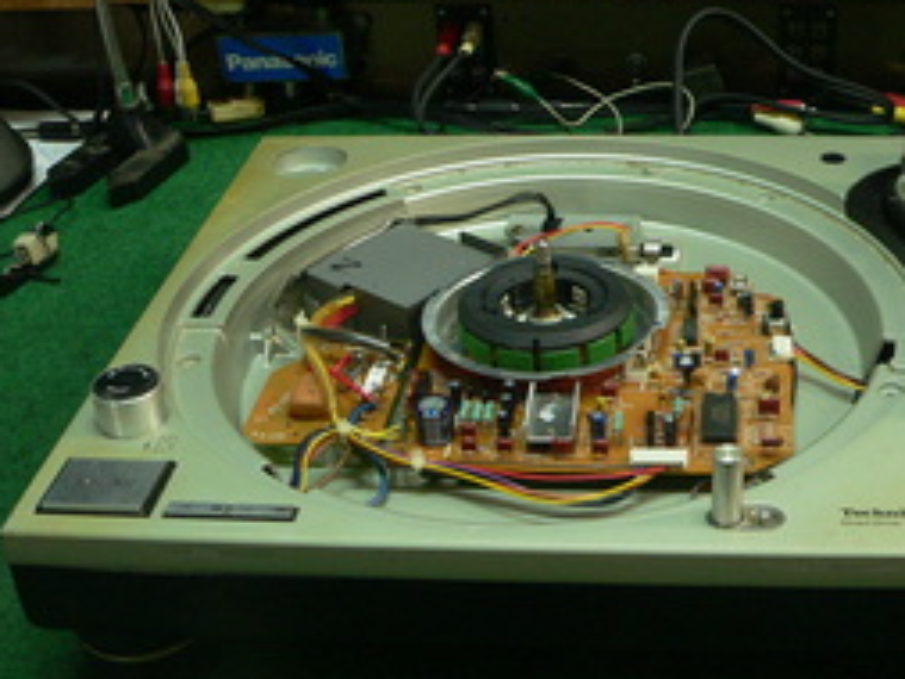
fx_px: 1412
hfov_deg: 35.0
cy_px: 373
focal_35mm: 54
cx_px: 644
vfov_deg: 27.0
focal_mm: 6
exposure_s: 1/20
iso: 200
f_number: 2.8
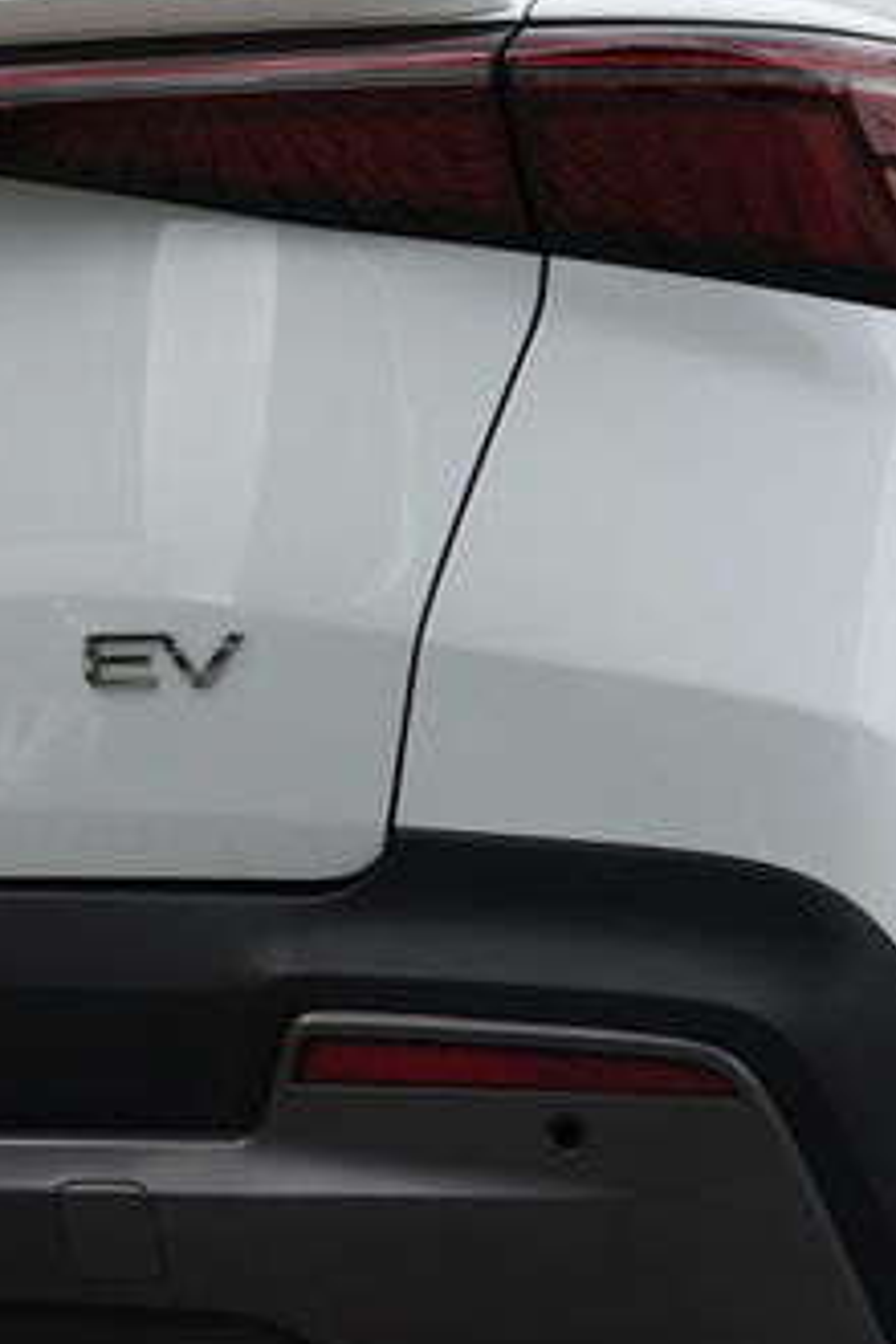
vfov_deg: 12.2
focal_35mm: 168
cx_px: -122
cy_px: 444
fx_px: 6272
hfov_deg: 8.1
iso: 100
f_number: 5.6
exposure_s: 1/200
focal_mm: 67
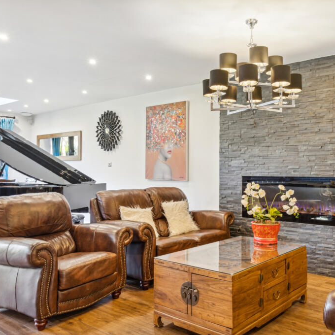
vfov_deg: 51.1
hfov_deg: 50.6
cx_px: 207
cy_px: 168
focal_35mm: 32
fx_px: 350
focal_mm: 16.6
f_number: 10
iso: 640
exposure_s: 1/4
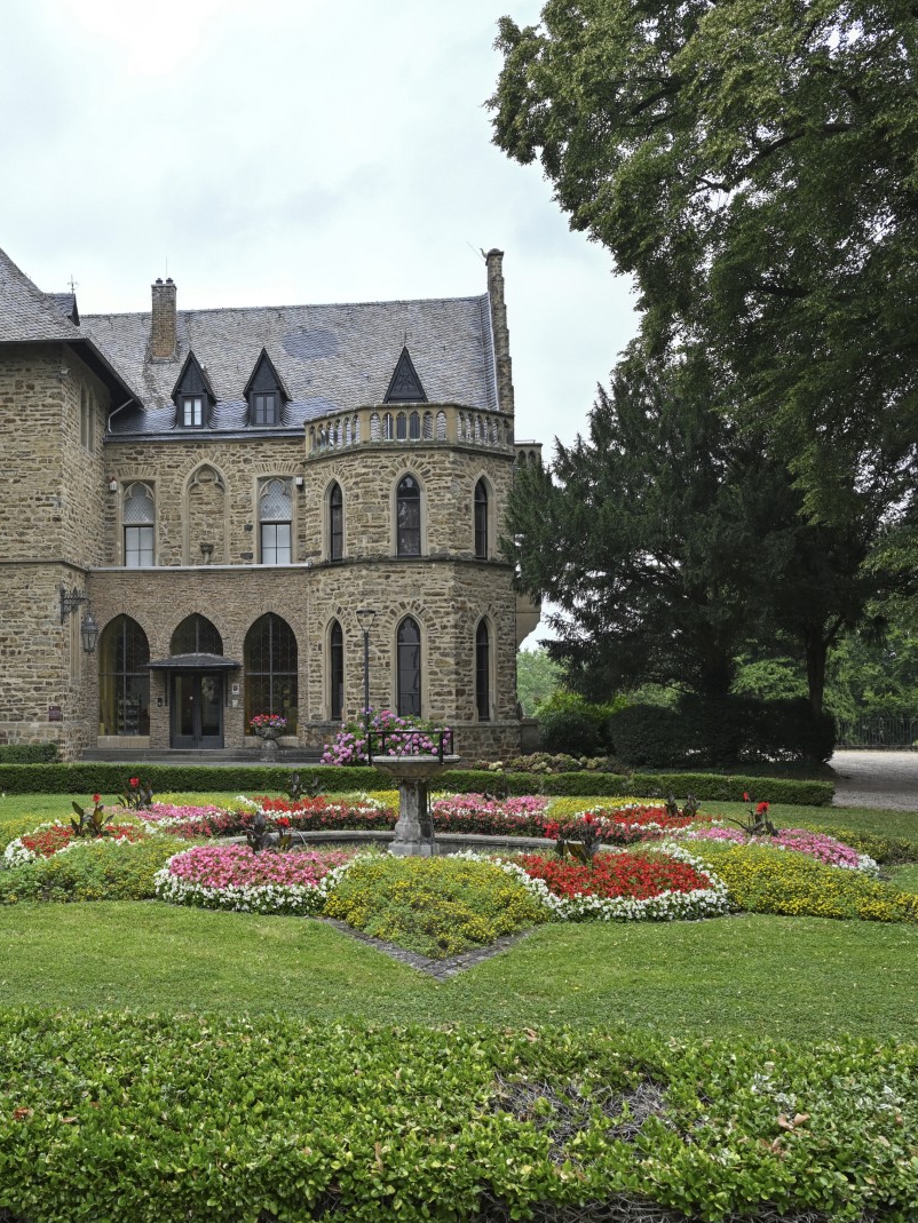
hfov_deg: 39.5
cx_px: 221
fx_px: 1237
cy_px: 612
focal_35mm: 35
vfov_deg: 52.6
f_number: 7.1
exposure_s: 1/200
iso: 200
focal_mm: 24
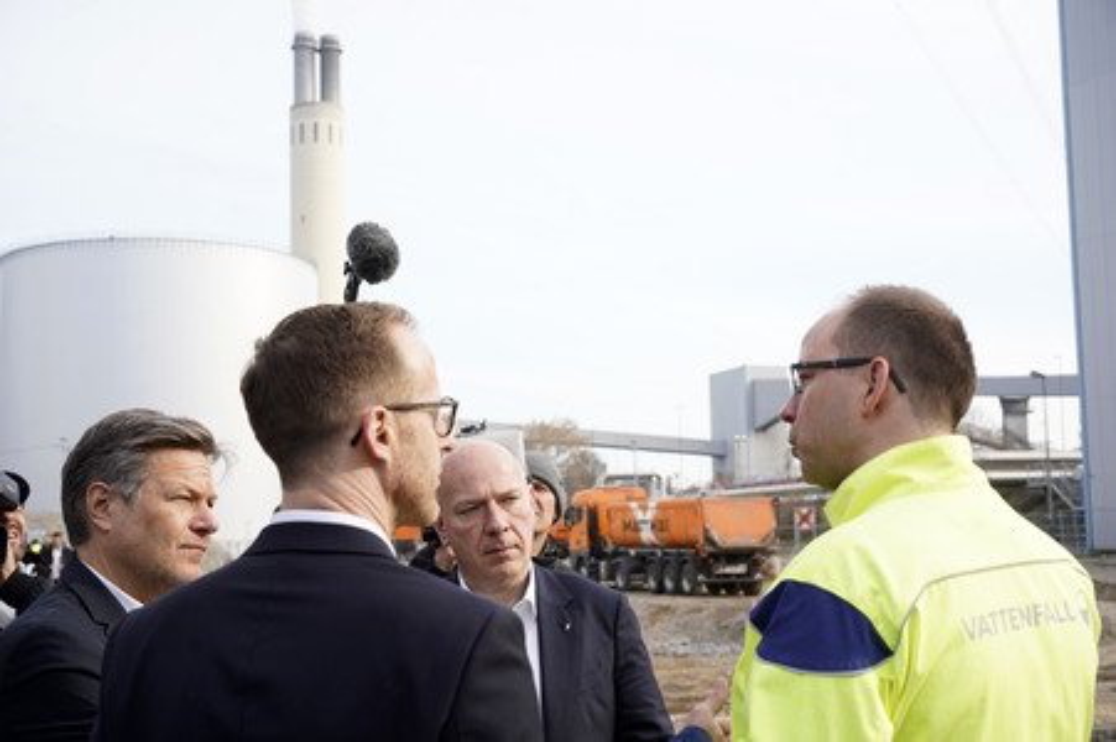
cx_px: 558
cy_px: 371
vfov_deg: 29.8
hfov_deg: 43.6
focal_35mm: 45
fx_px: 1394
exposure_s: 1/320
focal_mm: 45
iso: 320
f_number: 6.3
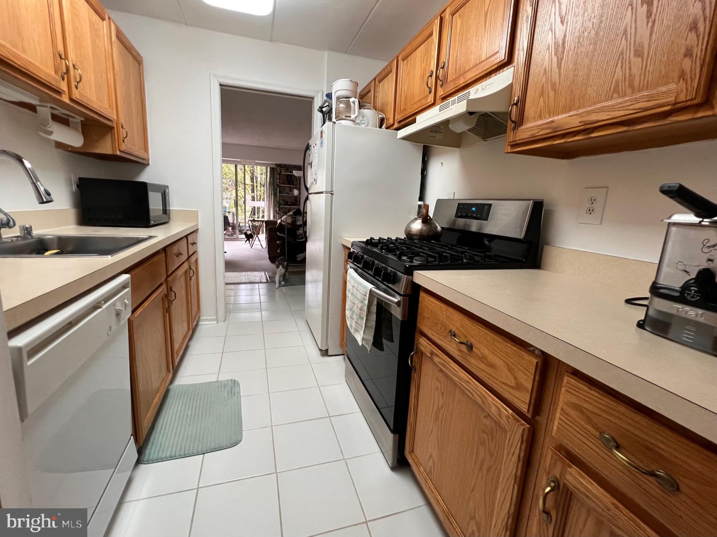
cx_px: 358
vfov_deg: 89.9
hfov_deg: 106.2
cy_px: 268
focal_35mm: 13
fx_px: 269
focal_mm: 1.57
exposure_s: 1/120
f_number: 1.8
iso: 250
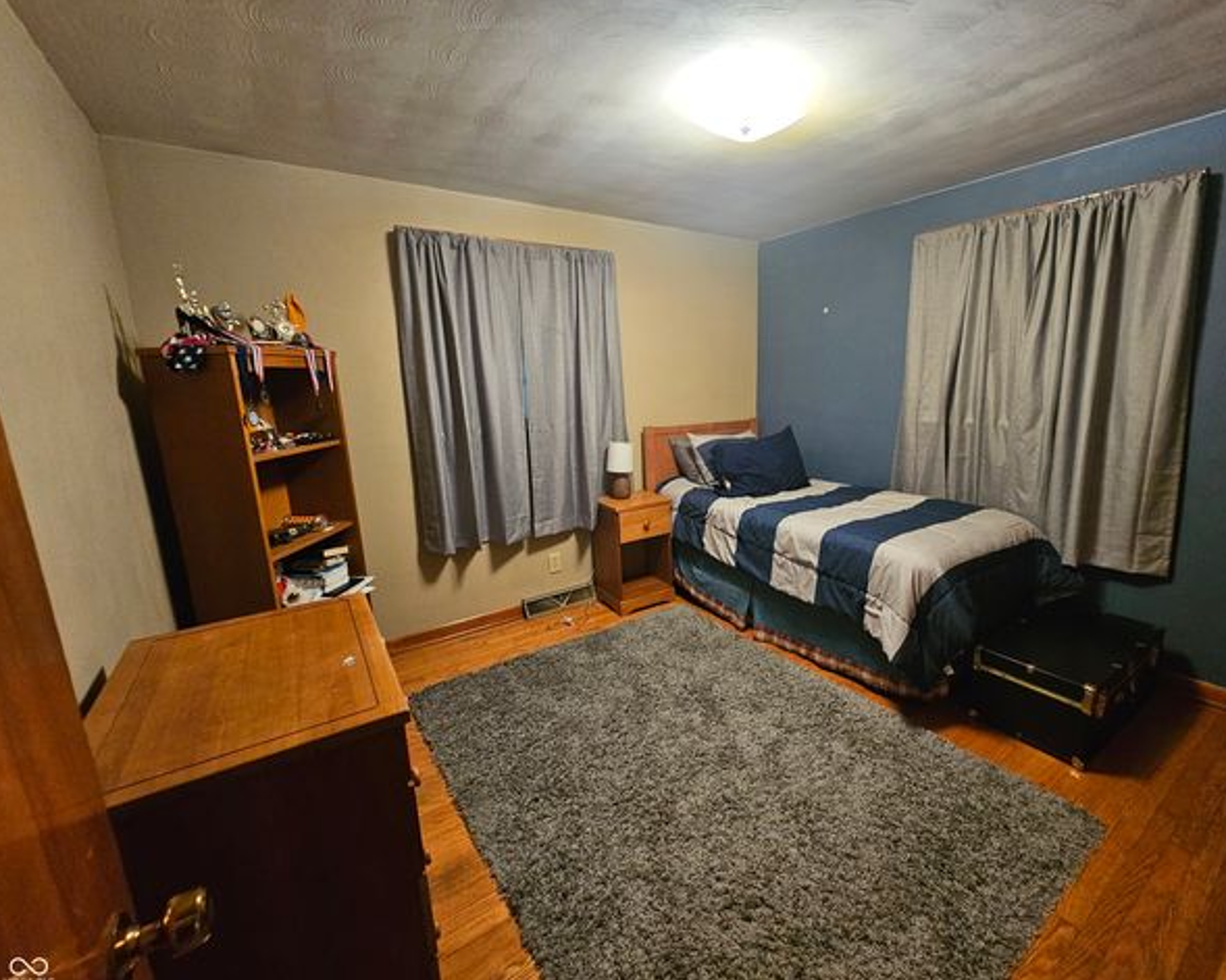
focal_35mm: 14
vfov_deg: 88.0
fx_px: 508
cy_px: 490
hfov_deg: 100.5
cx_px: 666
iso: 800
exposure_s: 1/24
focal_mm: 2.2
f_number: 2.2
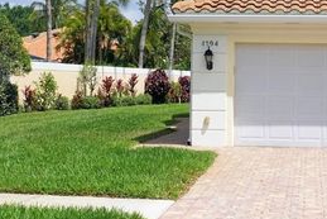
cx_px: 271
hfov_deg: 23.7
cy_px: 84
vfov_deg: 16.3
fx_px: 763
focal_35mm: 84
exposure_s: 1/200
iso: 100
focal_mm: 29
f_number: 11
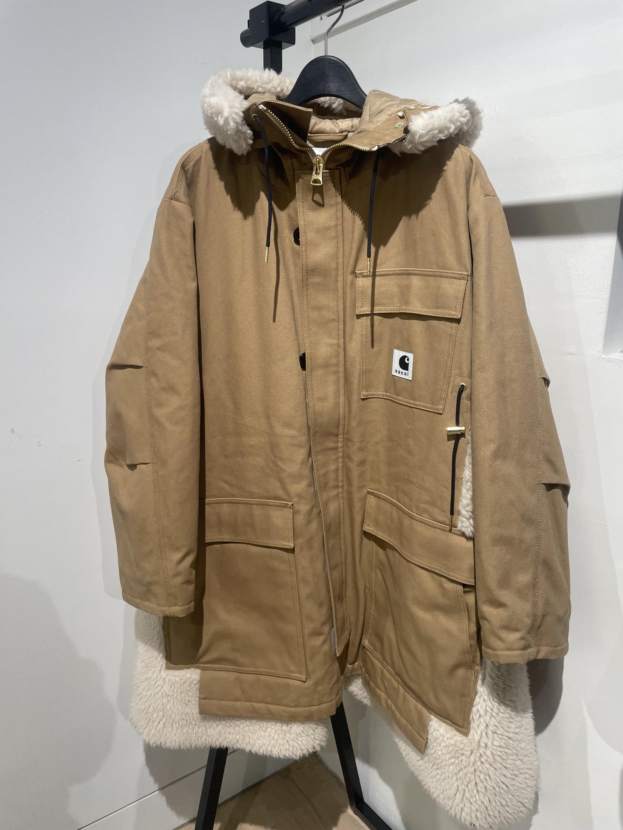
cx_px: 312
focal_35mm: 26
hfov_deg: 53.1
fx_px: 624
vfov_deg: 67.3
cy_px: 415
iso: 50
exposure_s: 1/100
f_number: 1.6
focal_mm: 4.2
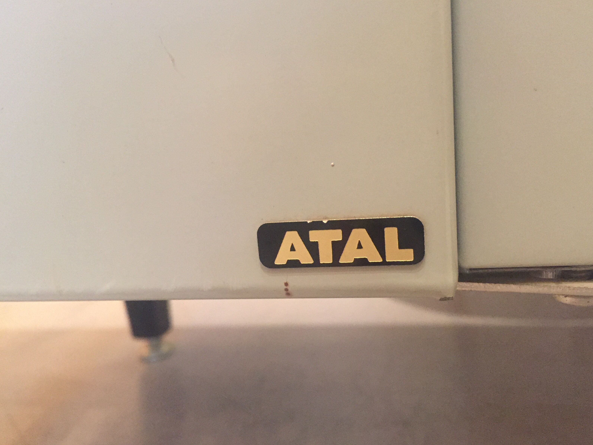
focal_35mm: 30
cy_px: 221
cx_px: 300
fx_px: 514
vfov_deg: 46.8
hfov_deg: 60.0
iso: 250
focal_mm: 4.15
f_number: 2.2
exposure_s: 1/17
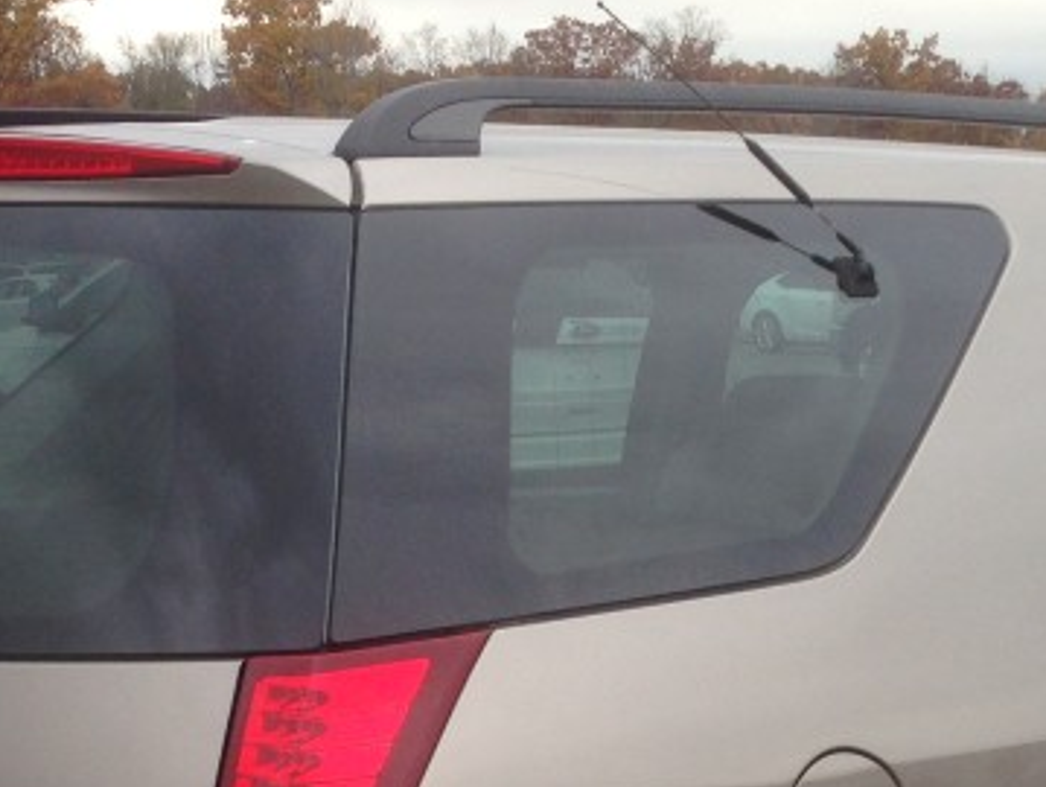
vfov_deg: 15.4
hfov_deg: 20.8
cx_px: 696
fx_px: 2843
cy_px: 822
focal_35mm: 94
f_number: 2.4
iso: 50
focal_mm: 4.13
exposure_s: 1/335
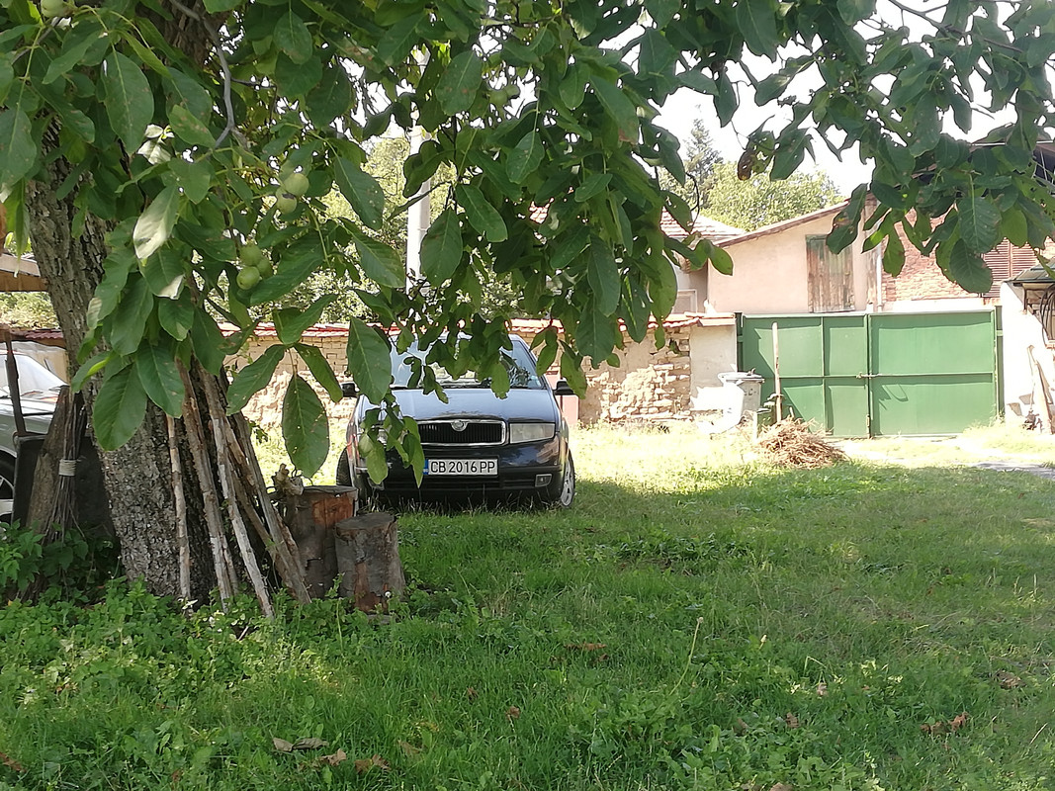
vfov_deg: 26.6
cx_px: 528
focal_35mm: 55
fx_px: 1676
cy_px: 396
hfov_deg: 34.9
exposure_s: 1/131
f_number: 2.2
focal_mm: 3.81
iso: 50
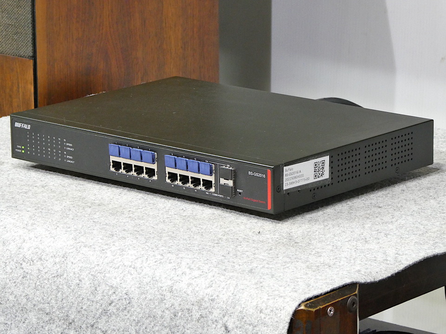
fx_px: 2061
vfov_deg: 9.3
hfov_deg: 12.3
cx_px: 223
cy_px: 167
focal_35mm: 160
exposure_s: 1/6
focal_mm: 28.7
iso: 400
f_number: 5.6
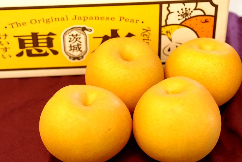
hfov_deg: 27.0
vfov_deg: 18.2
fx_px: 504
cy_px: 81
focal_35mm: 75
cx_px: 121
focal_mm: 50
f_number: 4
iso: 1600
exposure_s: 1/100
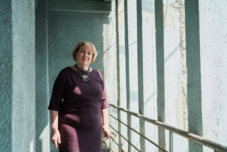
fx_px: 221
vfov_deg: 37.9
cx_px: 114
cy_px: 76
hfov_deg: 54.4
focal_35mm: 35
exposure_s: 1/1250
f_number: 2.8
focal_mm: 35
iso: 400
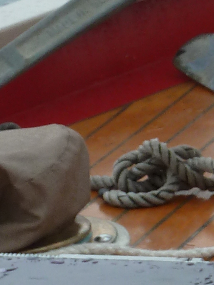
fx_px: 3486
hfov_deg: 3.5
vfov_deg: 4.6
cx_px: 503
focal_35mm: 423
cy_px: -440
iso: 100
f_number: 4.5
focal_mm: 13.7
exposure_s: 1/400
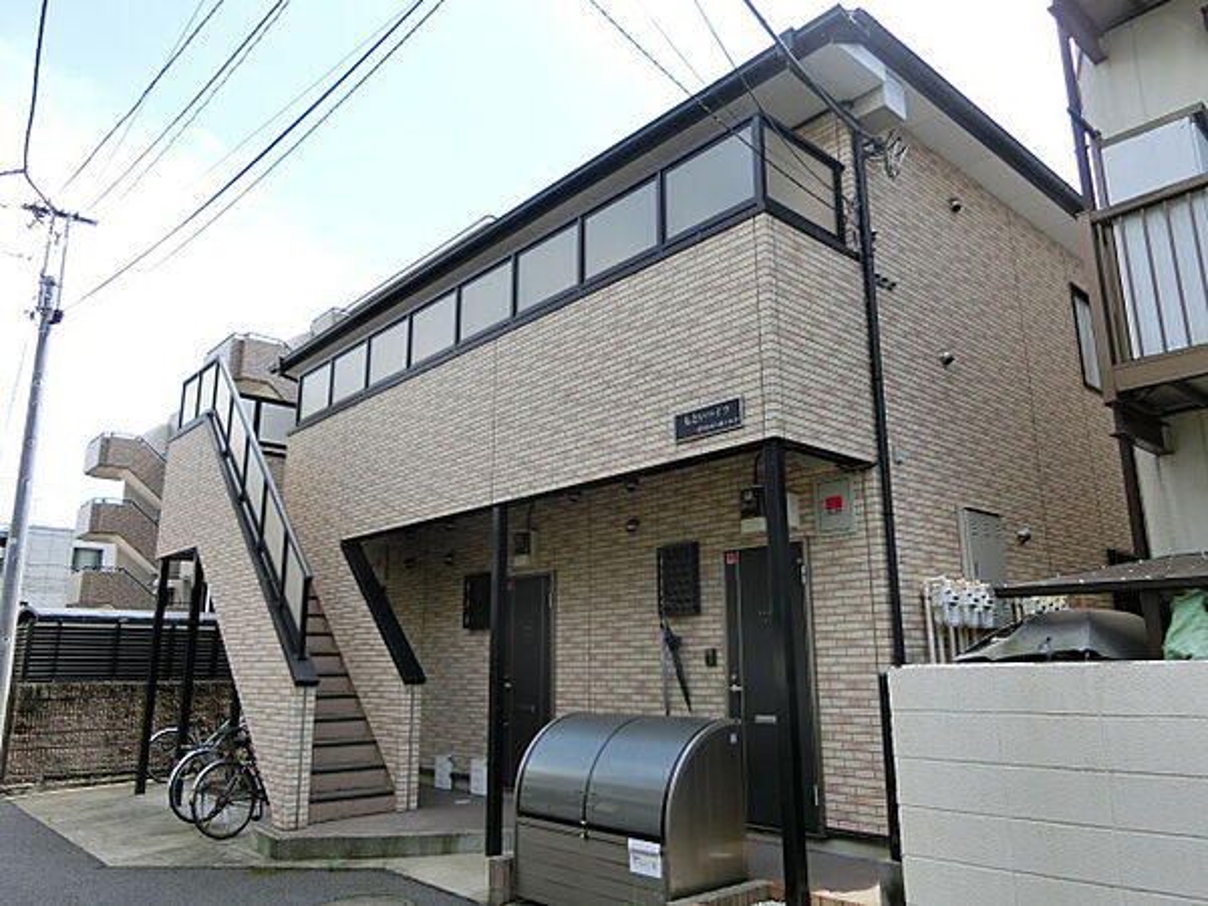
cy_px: 453
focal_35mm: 25
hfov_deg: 69.4
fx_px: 872
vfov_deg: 54.9
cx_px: 604
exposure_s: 1/320
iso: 80
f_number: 3.5
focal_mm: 4.5
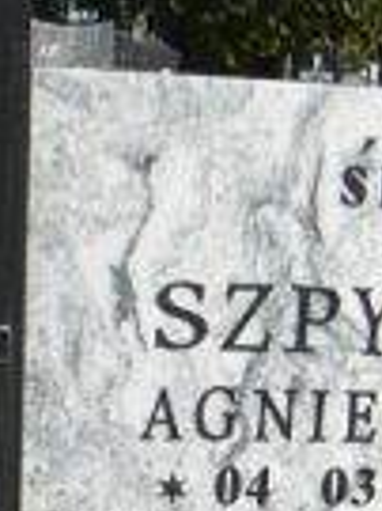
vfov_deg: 10.6
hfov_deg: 8.9
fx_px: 2446
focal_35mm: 166
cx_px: 325
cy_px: 1143
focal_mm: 5.2
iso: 80
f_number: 5
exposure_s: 1/640
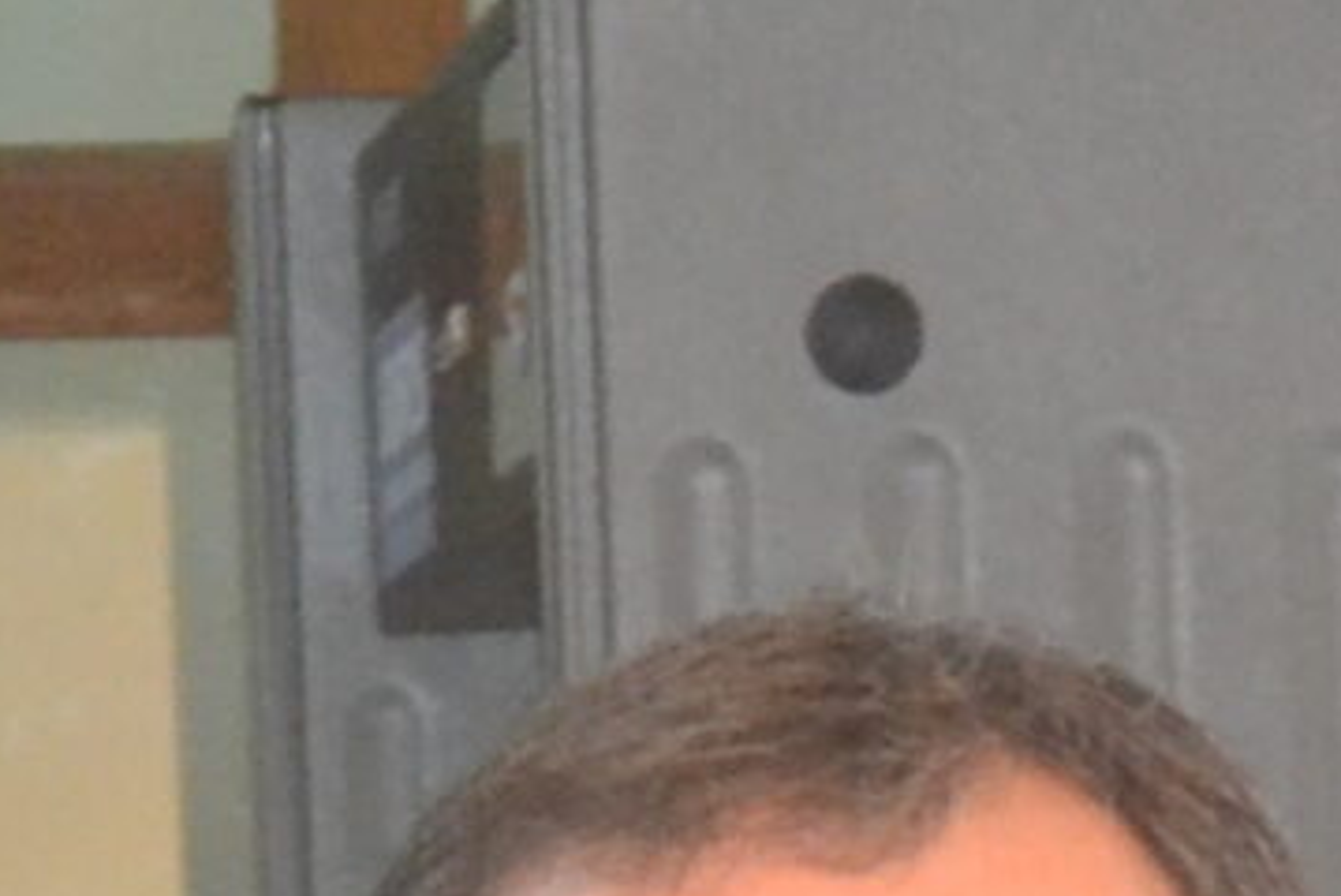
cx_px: 1662
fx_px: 12749
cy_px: 3145
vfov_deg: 3.9
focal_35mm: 342
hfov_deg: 6.0
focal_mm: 32
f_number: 4.5
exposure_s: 1/60
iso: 3200
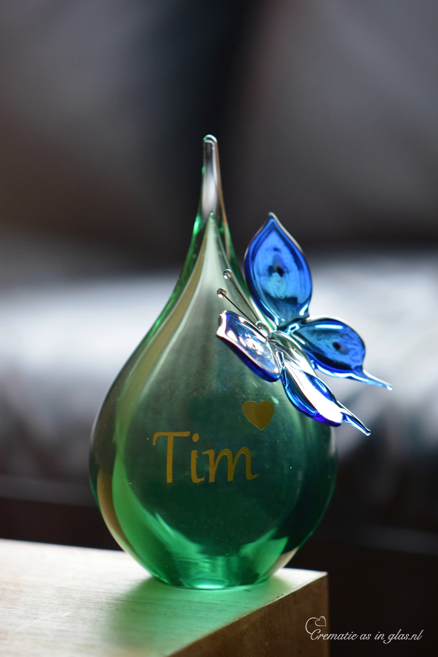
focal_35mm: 128
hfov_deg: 10.8
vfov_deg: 16.1
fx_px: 2327
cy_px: 328
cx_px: 219
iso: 2200
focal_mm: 85
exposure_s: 1/125
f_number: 4
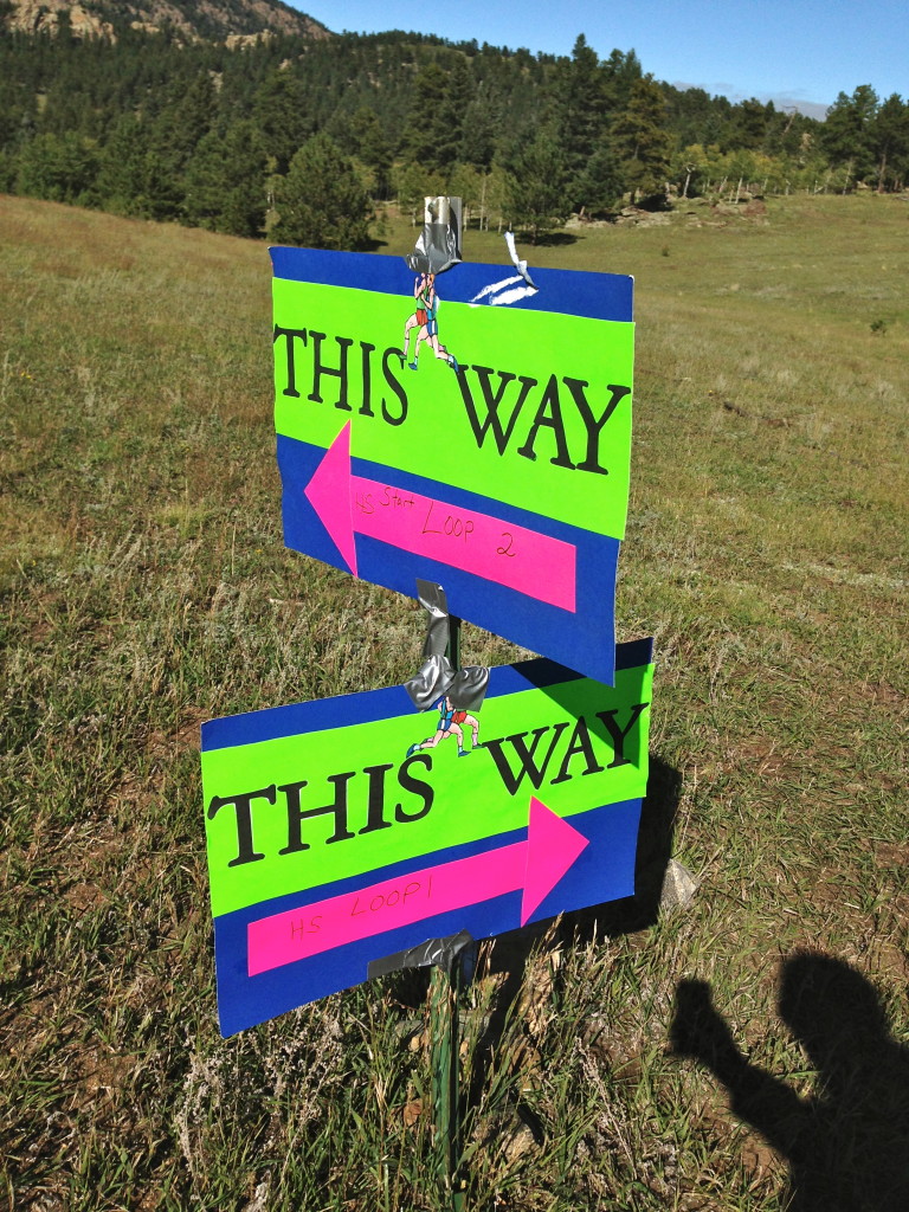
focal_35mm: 33
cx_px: 454
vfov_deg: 55.4
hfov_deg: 42.9
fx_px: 1155
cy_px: 606
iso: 50
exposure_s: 1/3876
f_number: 2.4
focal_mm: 4.12
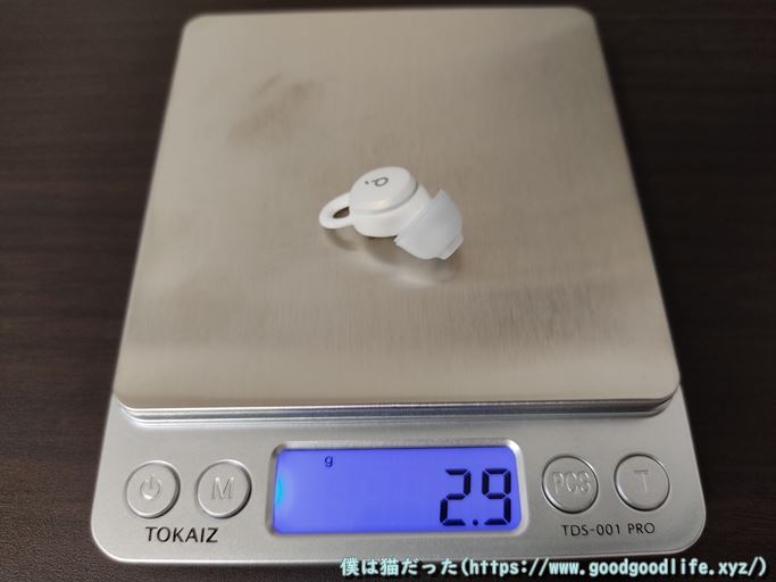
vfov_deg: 53.0
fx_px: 583
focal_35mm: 26
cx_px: 388
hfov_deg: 67.3
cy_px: 291
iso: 272
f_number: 1.79
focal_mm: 4.74
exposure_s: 1/33
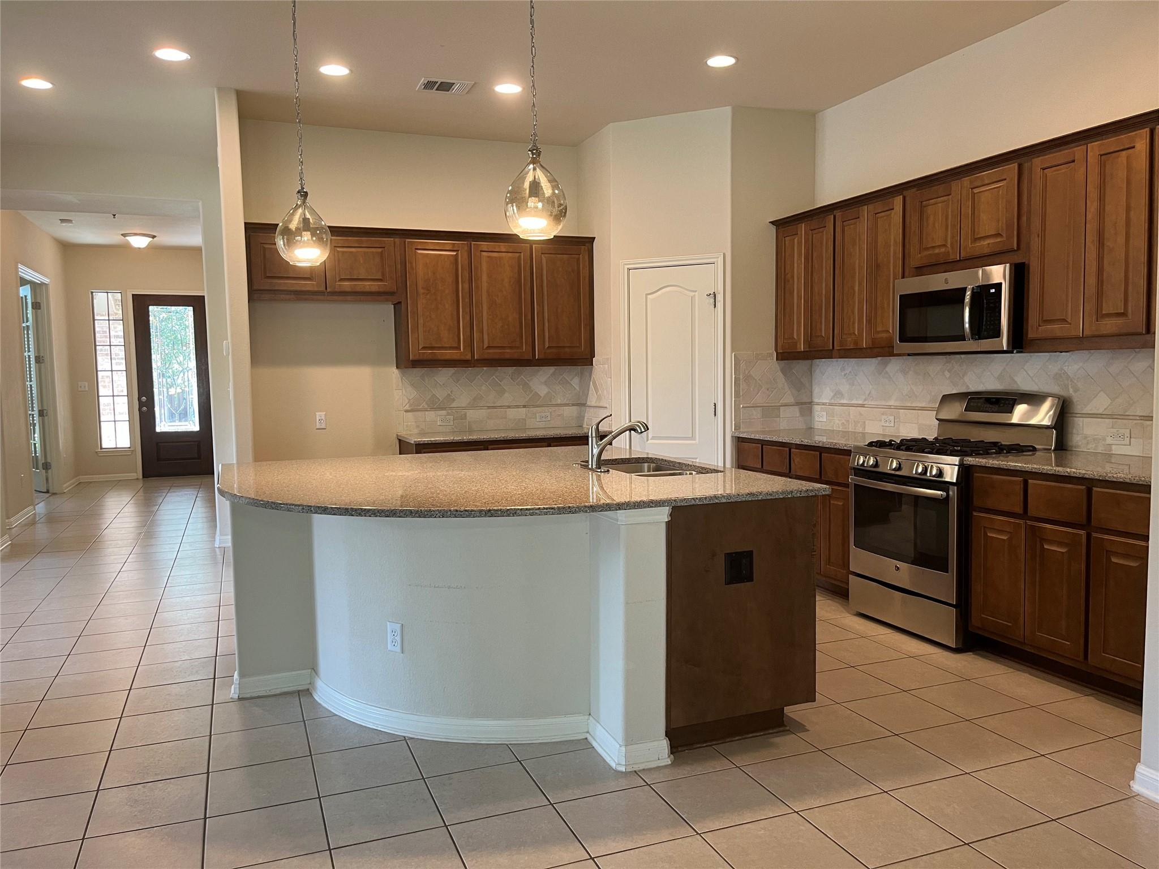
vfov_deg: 53.1
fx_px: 871
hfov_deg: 67.3
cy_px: 434
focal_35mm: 26
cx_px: 580
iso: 100
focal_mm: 5.1
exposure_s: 1/60
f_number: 1.6
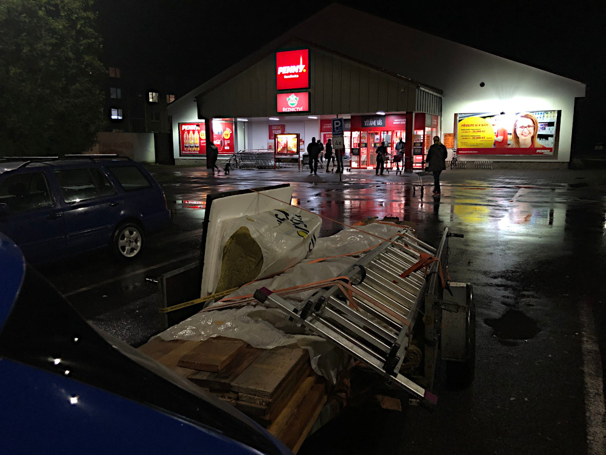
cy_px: 228
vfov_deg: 49.7
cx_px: 303
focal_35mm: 28
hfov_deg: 63.4
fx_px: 490
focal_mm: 3.99
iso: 100
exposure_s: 1/7
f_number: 1.8
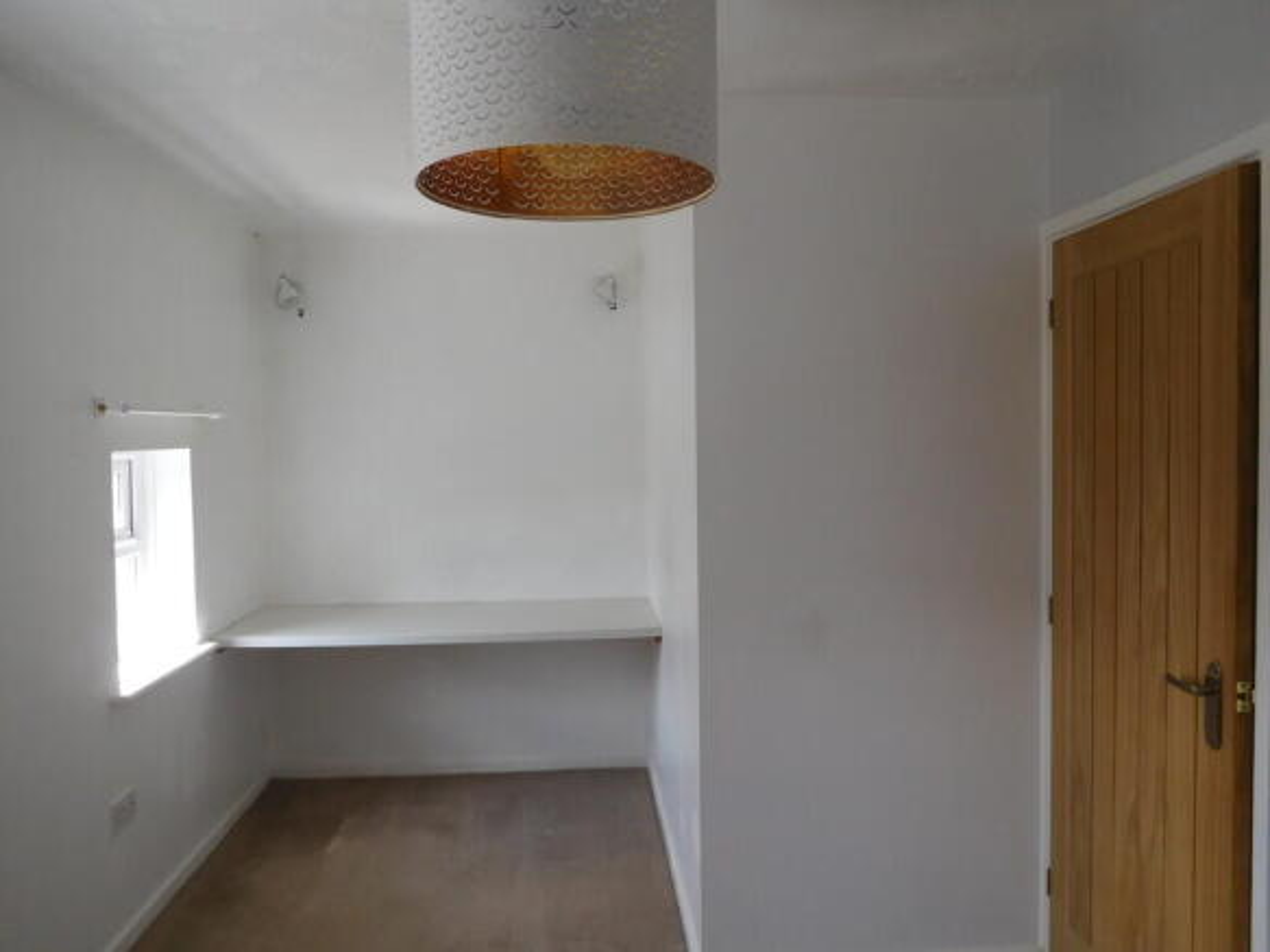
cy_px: 476
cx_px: 635
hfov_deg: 69.4
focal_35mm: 25
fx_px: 917
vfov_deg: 54.9
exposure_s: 1/100
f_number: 3.4
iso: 125
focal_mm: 4.5
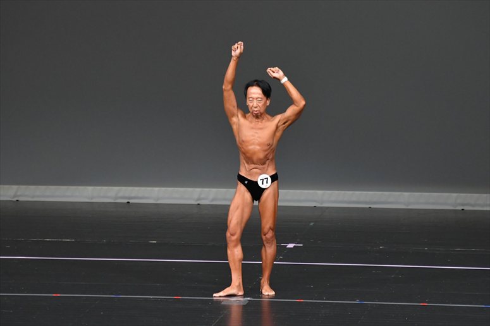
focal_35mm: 300
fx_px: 4081
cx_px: 245
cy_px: 163
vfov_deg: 4.6
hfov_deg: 6.9
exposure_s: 1/400
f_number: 5.6
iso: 4000
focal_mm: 200
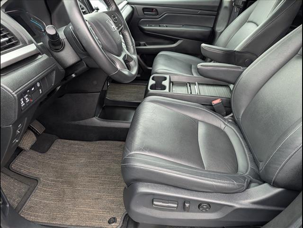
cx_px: 152
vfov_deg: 56.8
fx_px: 210
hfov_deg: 71.6
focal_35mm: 24
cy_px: 114
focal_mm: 6.9
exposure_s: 1/909
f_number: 1.68
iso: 1135
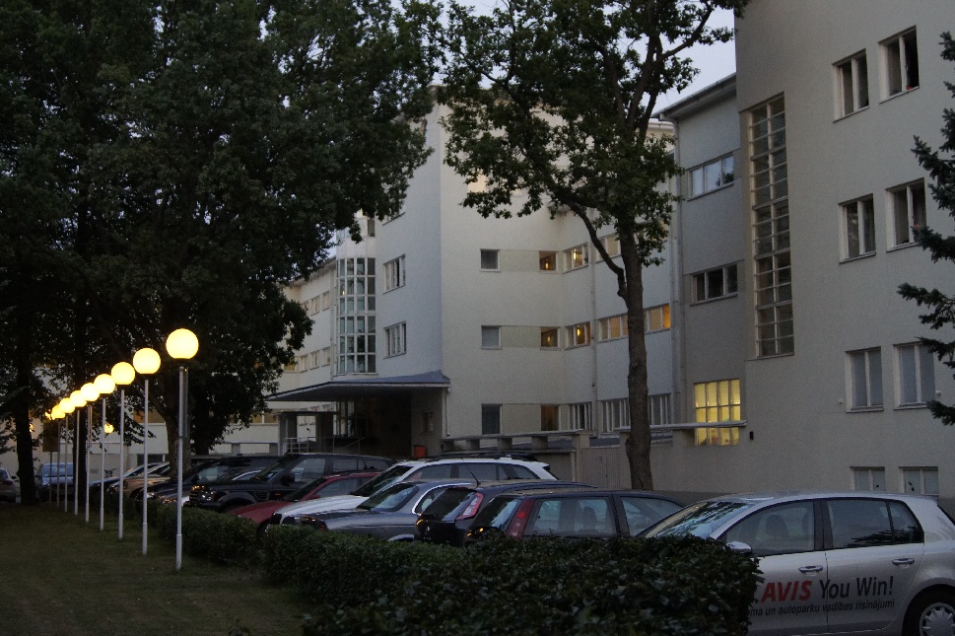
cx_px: 456
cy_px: 267
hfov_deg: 38.2
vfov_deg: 25.9
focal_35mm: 52
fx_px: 1379
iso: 800
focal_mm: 28
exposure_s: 1/60
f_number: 4.5
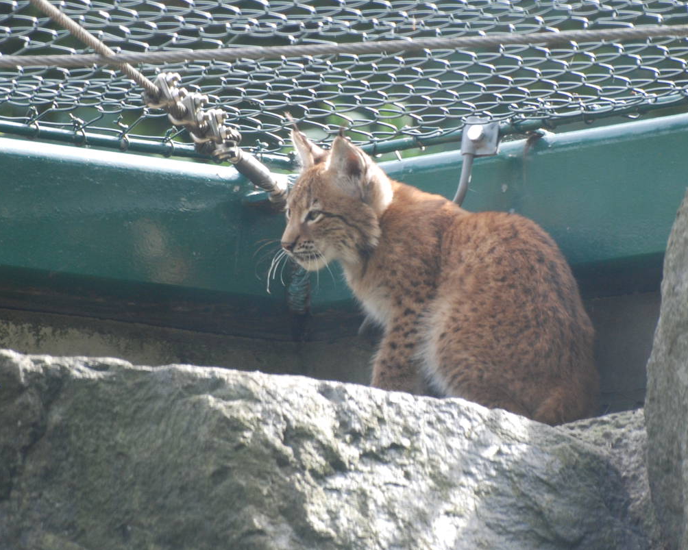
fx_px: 13723
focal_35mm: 674
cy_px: 218
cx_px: 413
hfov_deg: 2.9
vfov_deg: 2.3
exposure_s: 1/160
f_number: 5.6
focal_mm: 300
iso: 400
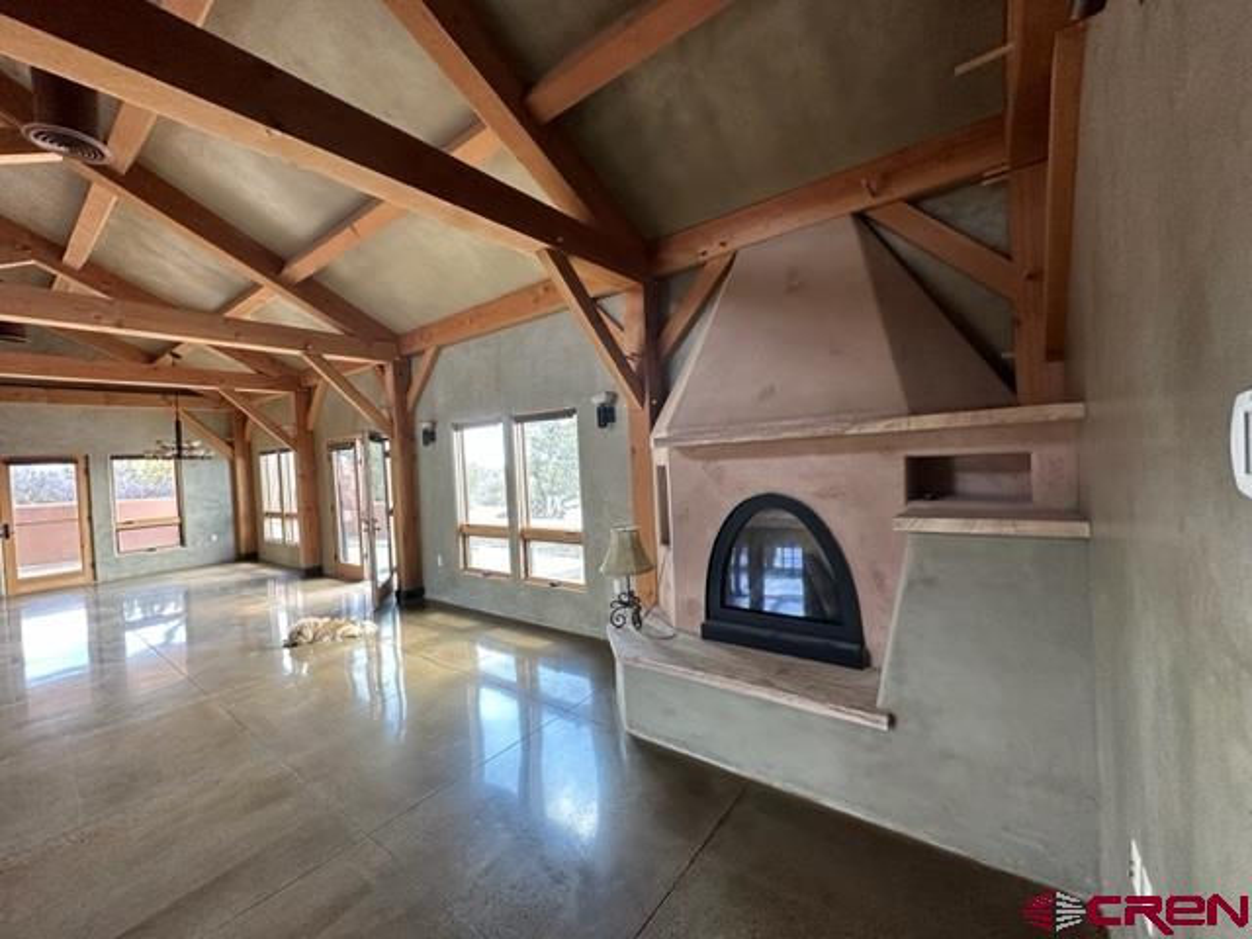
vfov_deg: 85.7
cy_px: 470
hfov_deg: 102.1
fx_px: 506
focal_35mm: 14
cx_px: 626
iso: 200
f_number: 2.2
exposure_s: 1/99
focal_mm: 2.22
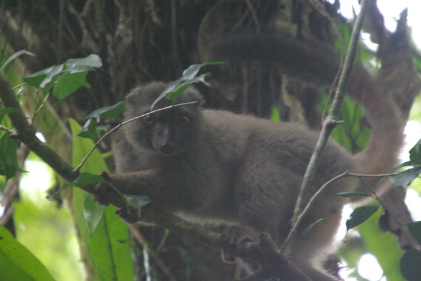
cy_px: 140
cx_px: 210
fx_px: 6316
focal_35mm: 540
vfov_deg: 2.5
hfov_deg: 3.8
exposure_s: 1/45
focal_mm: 360
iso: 1600
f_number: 6.7
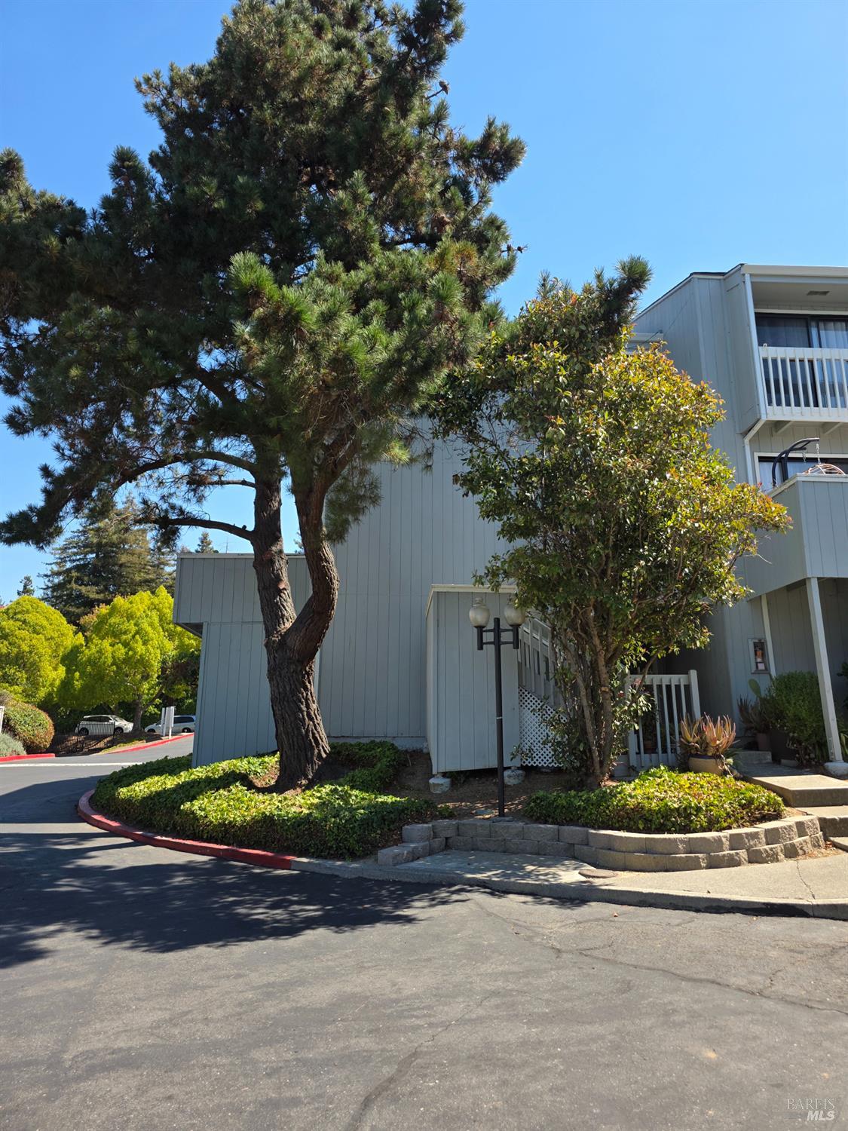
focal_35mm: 23
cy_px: 566
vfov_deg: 73.9
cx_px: 424
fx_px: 751
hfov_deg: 58.9
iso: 80
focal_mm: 6.3
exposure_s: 1/1941
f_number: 1.7
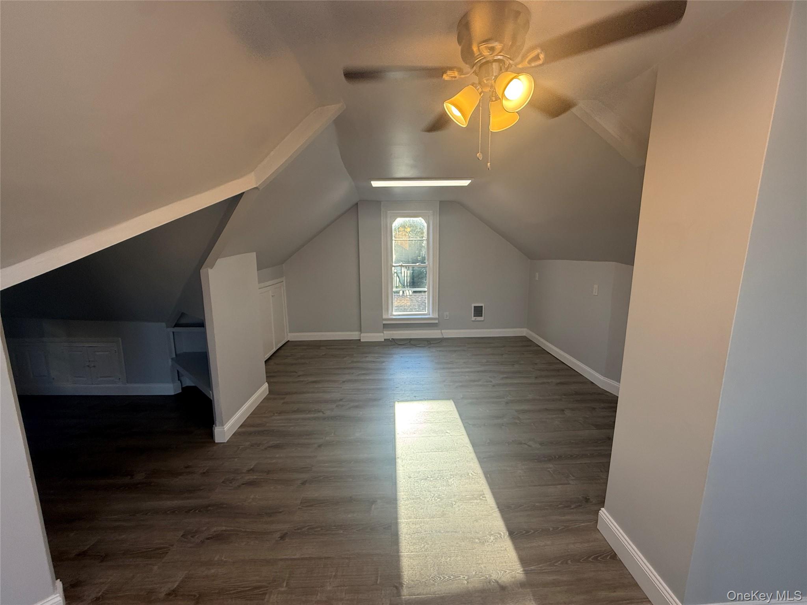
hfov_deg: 102.1
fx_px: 326
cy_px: 302
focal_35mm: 14
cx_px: 404
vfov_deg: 85.7
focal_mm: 2.22
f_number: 2.2
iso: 80
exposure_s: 1/120
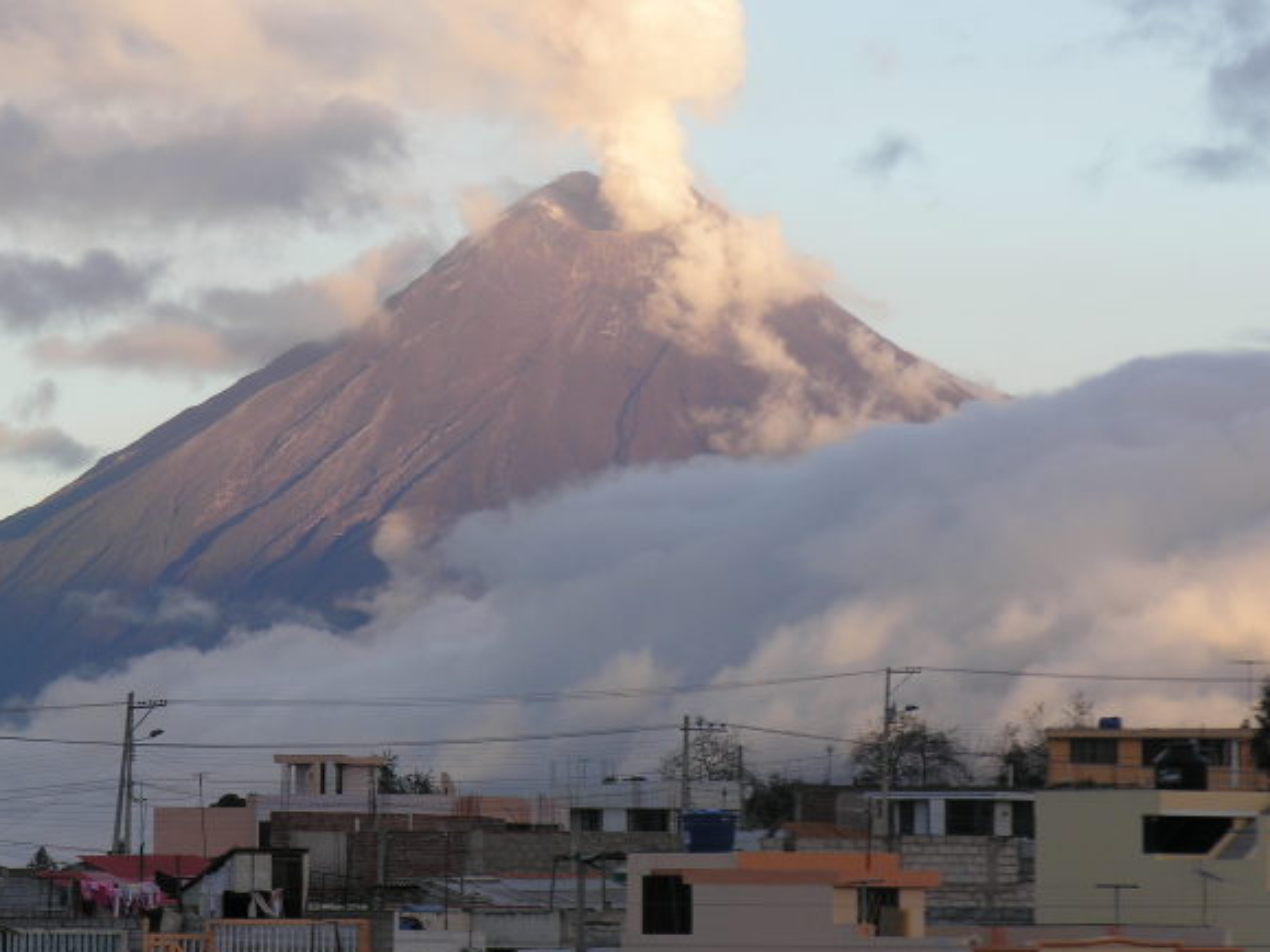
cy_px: 465
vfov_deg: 5.1
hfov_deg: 6.9
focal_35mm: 289
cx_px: 553
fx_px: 10601
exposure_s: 1/105
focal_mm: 53.3
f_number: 5.3
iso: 50
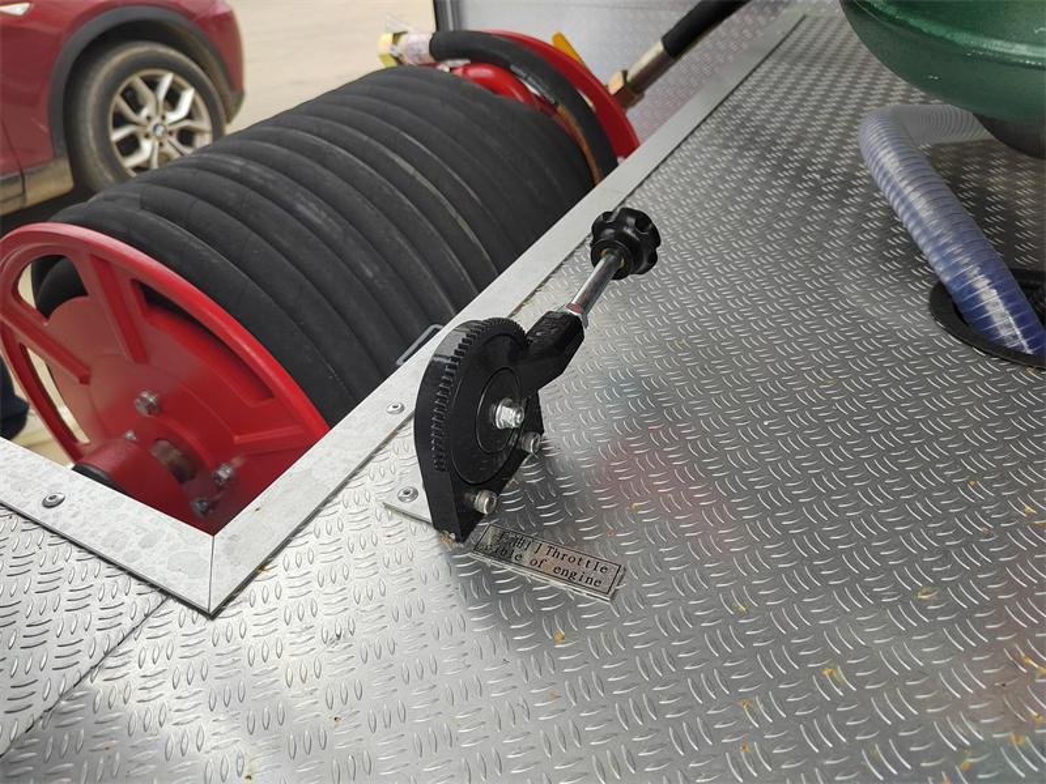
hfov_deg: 73.9
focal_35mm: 23
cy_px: 392
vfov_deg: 58.9
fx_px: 695
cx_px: 523
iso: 428
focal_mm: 5.52
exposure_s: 1/1015
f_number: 1.9
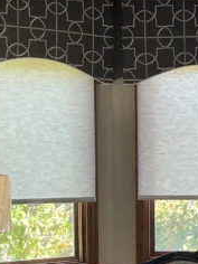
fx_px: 862
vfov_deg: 17.3
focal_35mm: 113
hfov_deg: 12.9
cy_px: 208
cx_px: 204
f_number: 1.6
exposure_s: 1/120
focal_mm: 5.1
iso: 50
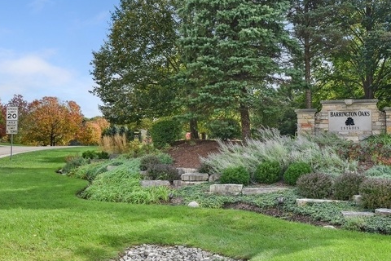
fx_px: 521
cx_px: 240
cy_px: 132
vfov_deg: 28.1
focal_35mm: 48
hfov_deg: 40.9
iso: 200
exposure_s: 1/125
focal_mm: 24
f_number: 9.5
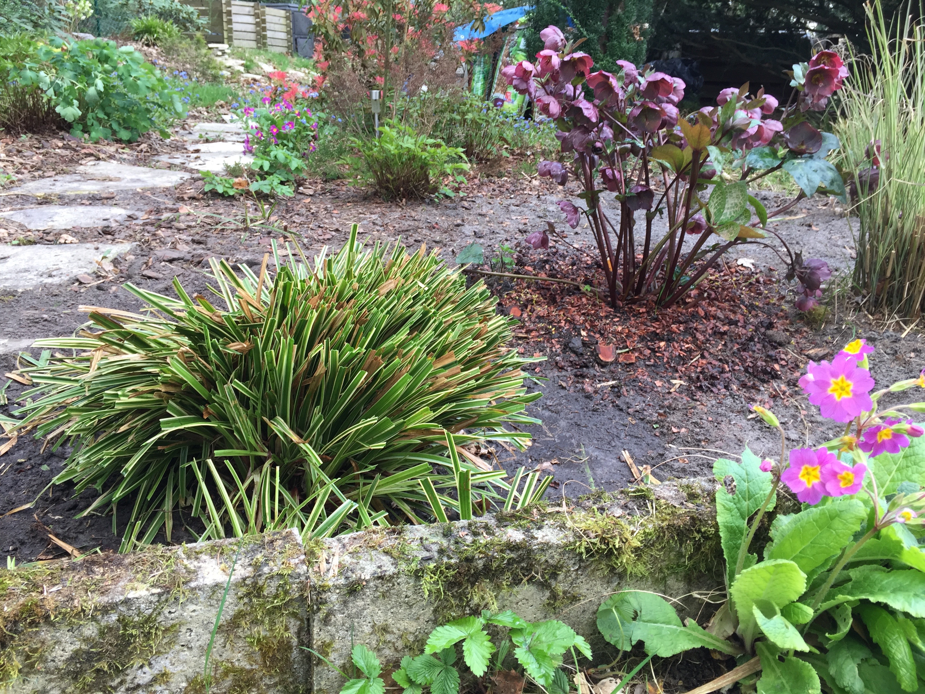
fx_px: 775
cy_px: 347
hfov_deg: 61.7
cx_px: 462
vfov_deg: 48.2
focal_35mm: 29
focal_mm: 4.15
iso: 32
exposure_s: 1/100
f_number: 2.2
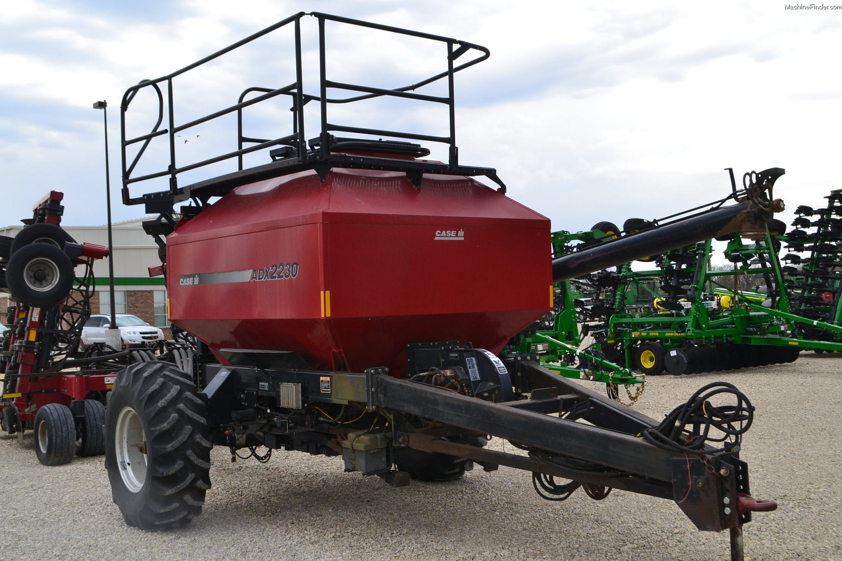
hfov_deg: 49.6
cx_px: 421
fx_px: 912
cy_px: 280
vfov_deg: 34.2
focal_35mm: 39
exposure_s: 1/125
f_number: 9
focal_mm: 26
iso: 400
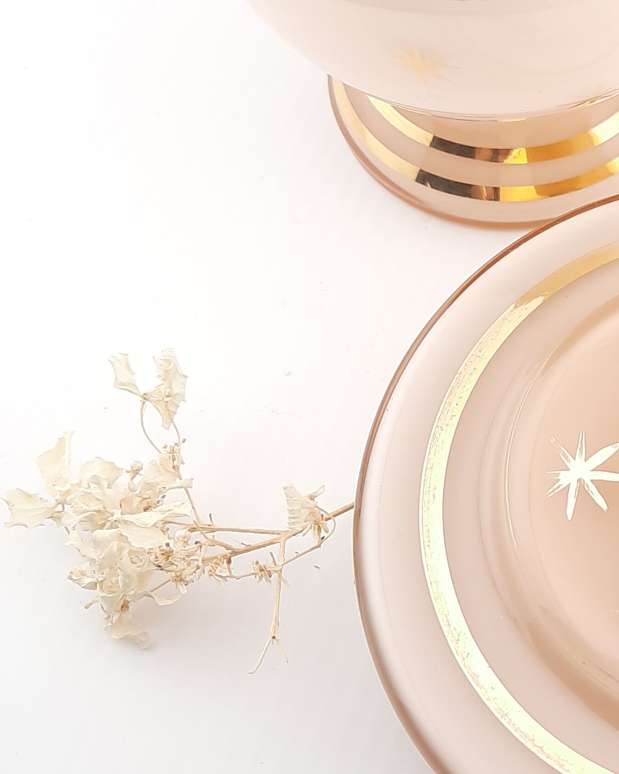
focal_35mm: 58
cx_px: 678
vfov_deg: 32.3
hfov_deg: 24.5
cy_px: 286
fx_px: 1328
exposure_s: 1/228
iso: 32
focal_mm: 4.6
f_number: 2
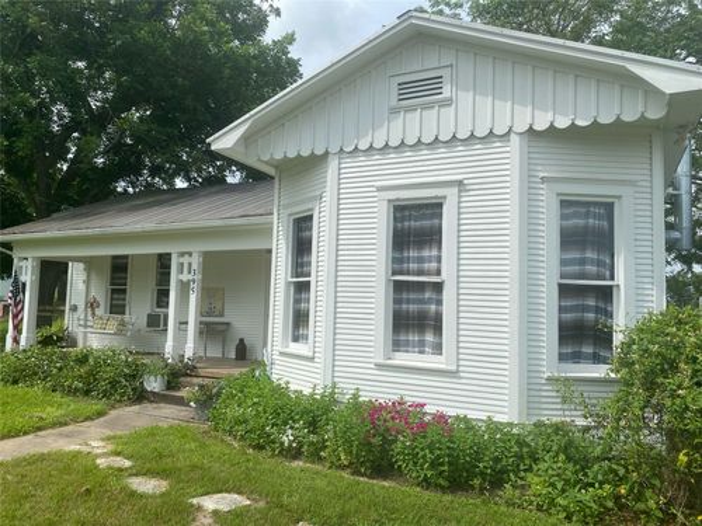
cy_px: 263
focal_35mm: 26
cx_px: 351
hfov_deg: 67.3
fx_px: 527
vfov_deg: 53.1
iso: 32
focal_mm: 4.25
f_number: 1.8
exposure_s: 1/3401
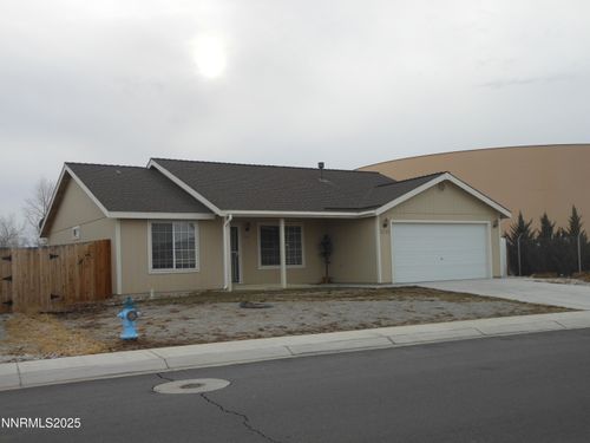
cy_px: 222
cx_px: 295
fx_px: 648
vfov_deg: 37.7
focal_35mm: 38
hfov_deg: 49.0
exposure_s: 1/500
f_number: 3.6
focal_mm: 6.8
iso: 80
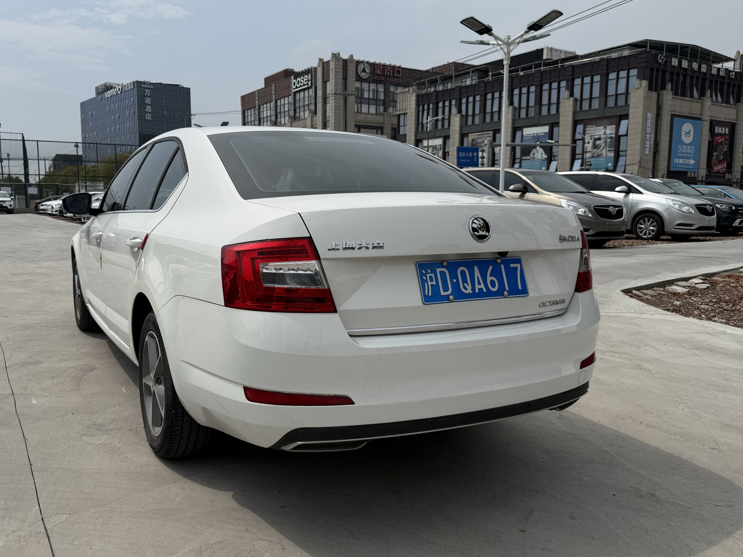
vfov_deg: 49.7
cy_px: 286
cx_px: 316
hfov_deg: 63.1
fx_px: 601
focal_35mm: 28
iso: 80
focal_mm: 6.76
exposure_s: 1/10309
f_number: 1.78
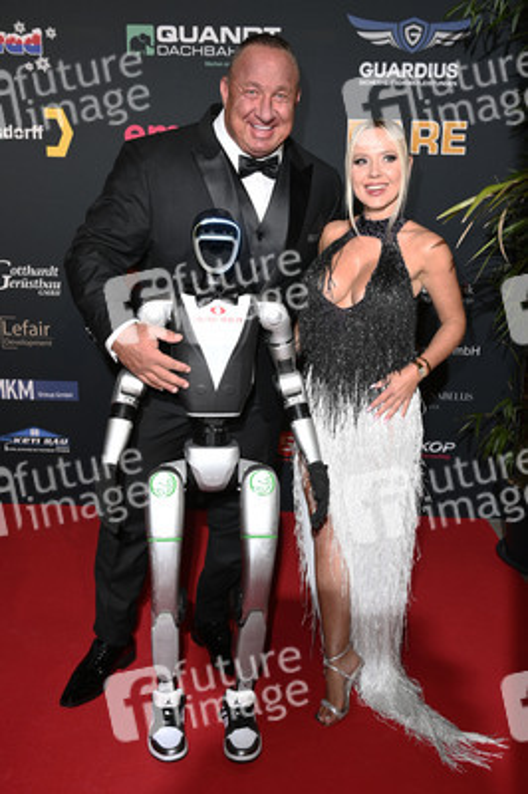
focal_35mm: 35
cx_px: 264
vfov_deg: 54.5
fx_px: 771
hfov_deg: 37.8
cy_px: 397
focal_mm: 35
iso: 1250
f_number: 5.6
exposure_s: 1/160
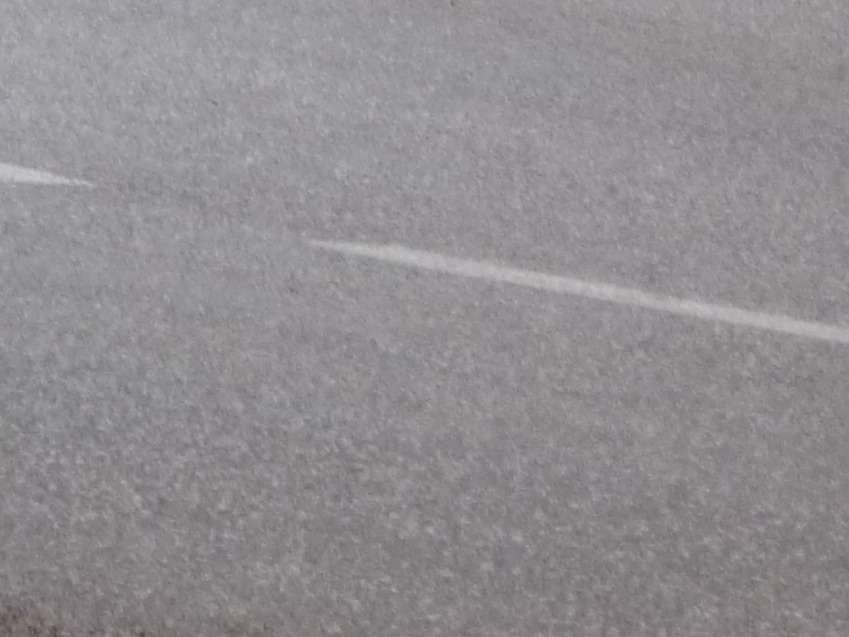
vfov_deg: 2.1
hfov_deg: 2.8
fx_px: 17583
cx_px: 180
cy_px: -852
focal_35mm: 717
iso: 100
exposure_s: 1/200
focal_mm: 26
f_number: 5.9
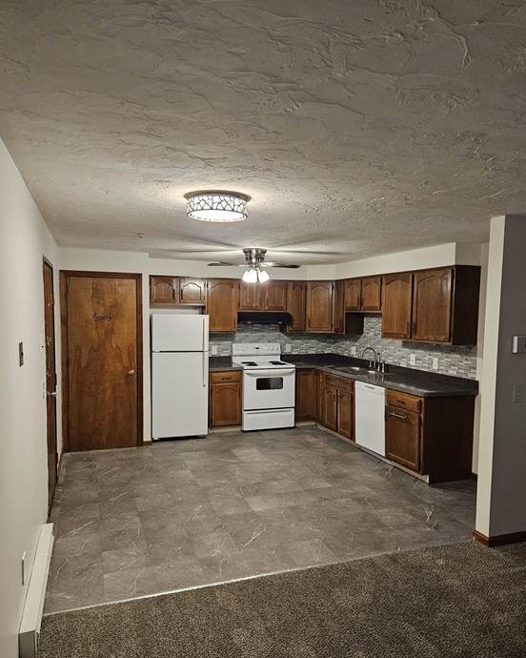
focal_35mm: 25
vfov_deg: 68.0
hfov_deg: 56.8
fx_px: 486
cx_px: 259
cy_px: 352
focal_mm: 5.4
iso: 1000
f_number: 1.8
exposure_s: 1/120
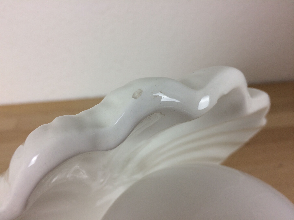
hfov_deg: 61.7
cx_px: 147
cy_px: 110
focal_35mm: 29
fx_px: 246
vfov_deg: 48.2
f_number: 2.2
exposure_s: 1/50
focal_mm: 4.15
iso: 40
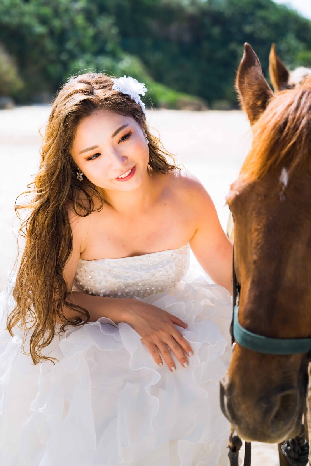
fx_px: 1024
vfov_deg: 25.7
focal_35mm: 79
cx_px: 156
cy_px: 233
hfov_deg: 17.3
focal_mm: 79
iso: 320
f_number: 4.5
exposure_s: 1/1600
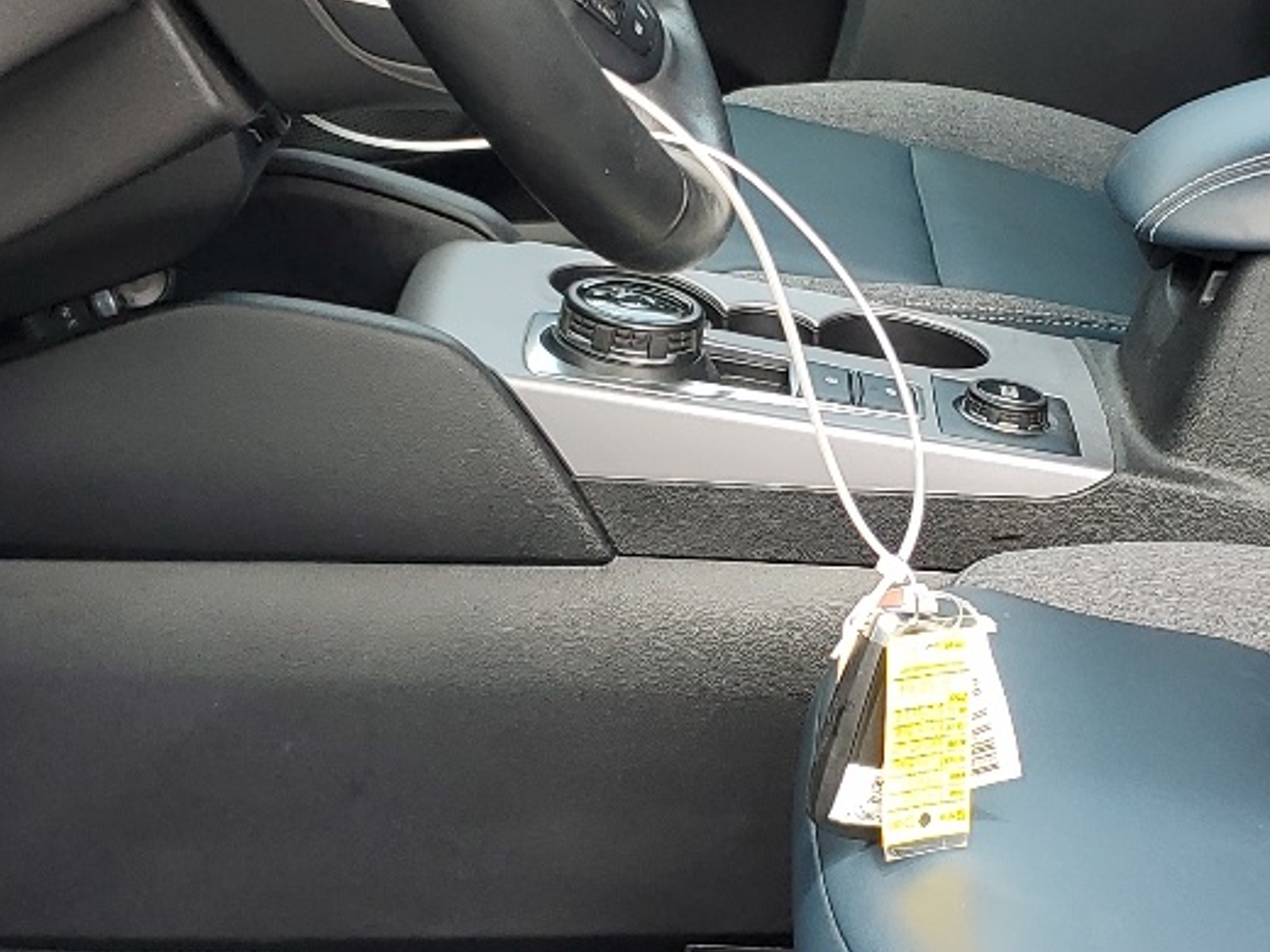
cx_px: 796
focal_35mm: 80
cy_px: 415
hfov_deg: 24.3
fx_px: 2935
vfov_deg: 18.4
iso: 50
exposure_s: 1/333
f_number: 1.5
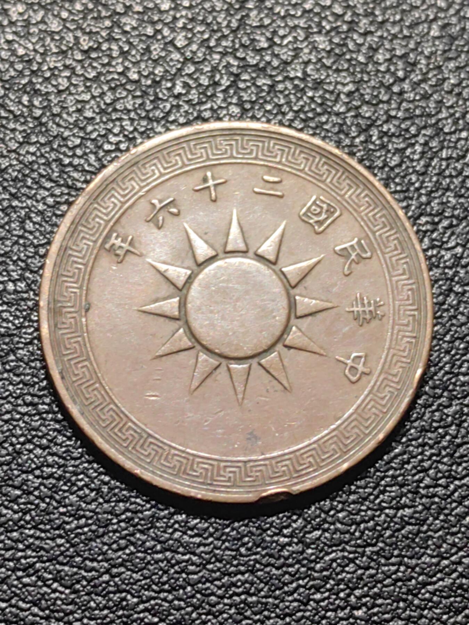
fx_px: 1644
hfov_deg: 16.2
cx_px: 234
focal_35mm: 91
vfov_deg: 21.5
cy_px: 312
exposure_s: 1/100
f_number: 2
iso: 125
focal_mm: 5.75
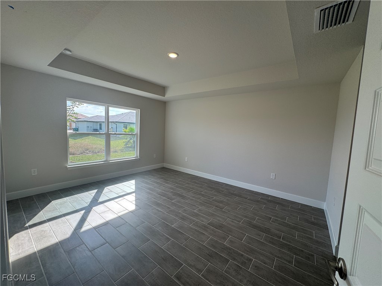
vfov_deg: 85.7
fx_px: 154
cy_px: 143
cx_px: 191
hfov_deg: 102.1
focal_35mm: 14
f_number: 2.2
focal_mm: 2.22
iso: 40
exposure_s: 1/187
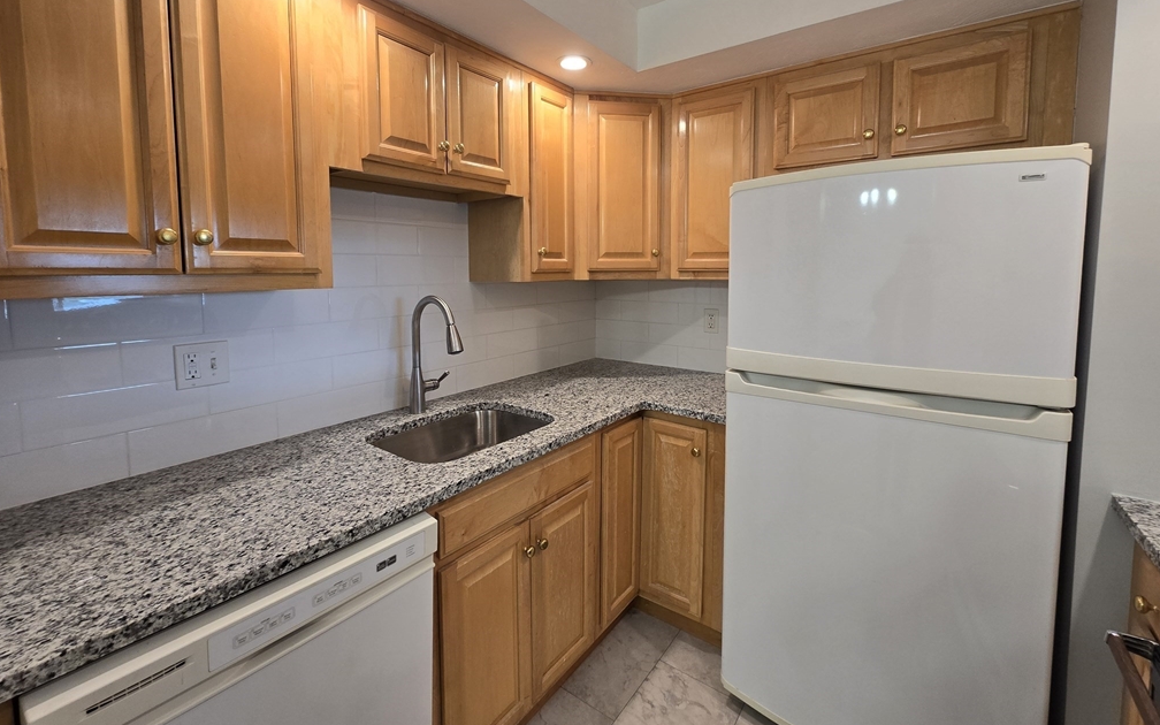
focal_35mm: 14
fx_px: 443
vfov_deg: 78.2
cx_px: 577
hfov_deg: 105.3
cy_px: 310
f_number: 2.2
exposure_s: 1/60
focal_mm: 2.2
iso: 125
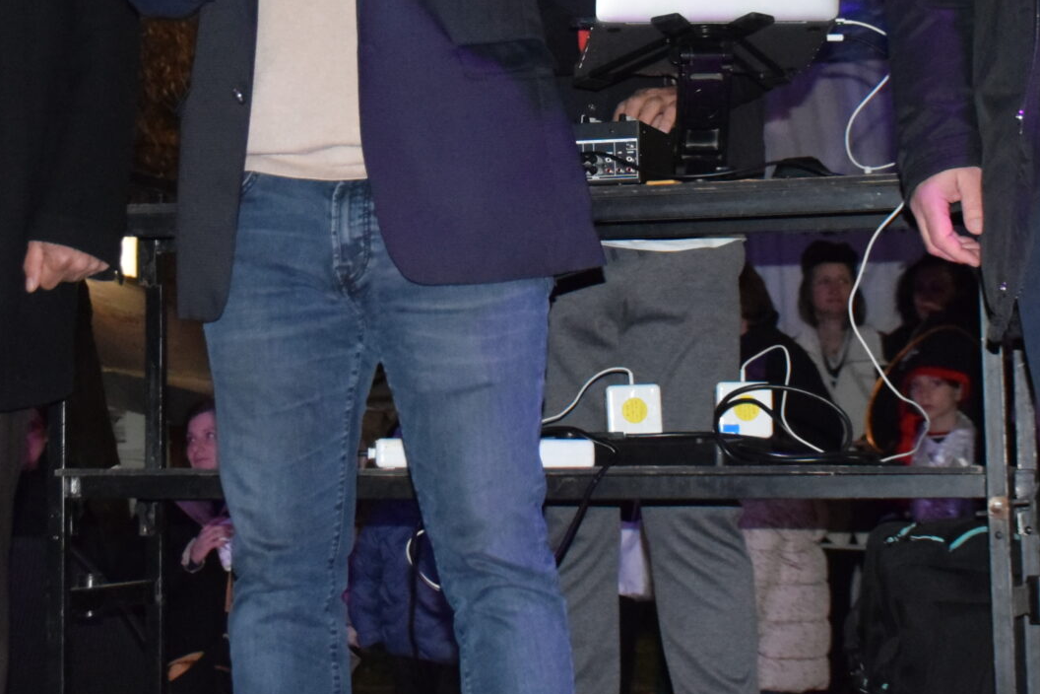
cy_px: -83
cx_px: 403
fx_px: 2837
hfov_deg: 20.7
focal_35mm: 98
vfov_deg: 13.6
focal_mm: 27
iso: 3200
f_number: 4
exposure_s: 1/60
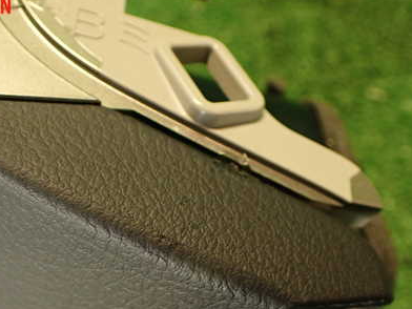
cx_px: 136
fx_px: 583
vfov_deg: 29.2
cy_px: 230
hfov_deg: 38.4
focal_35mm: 49
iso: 400
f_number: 2.4
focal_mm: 5.79
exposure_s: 1/30
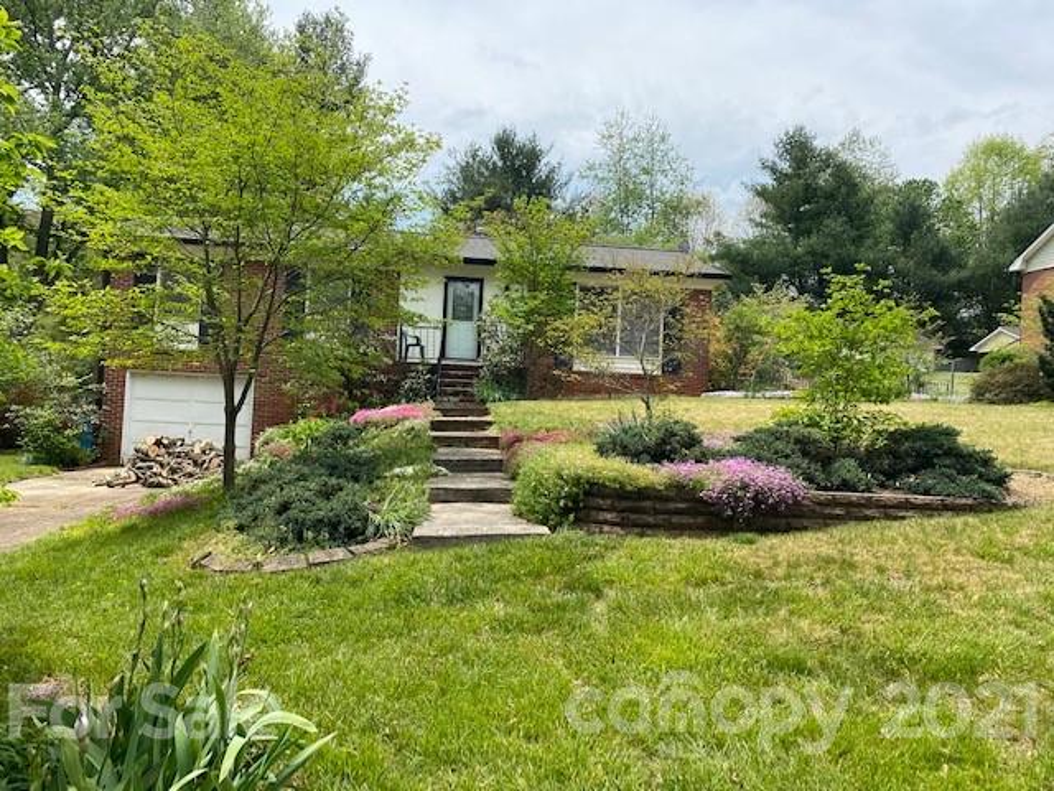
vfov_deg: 53.1
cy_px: 396
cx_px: 527
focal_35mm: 26
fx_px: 792
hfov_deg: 67.3
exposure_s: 1/1779
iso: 32
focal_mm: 4.25
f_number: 1.8
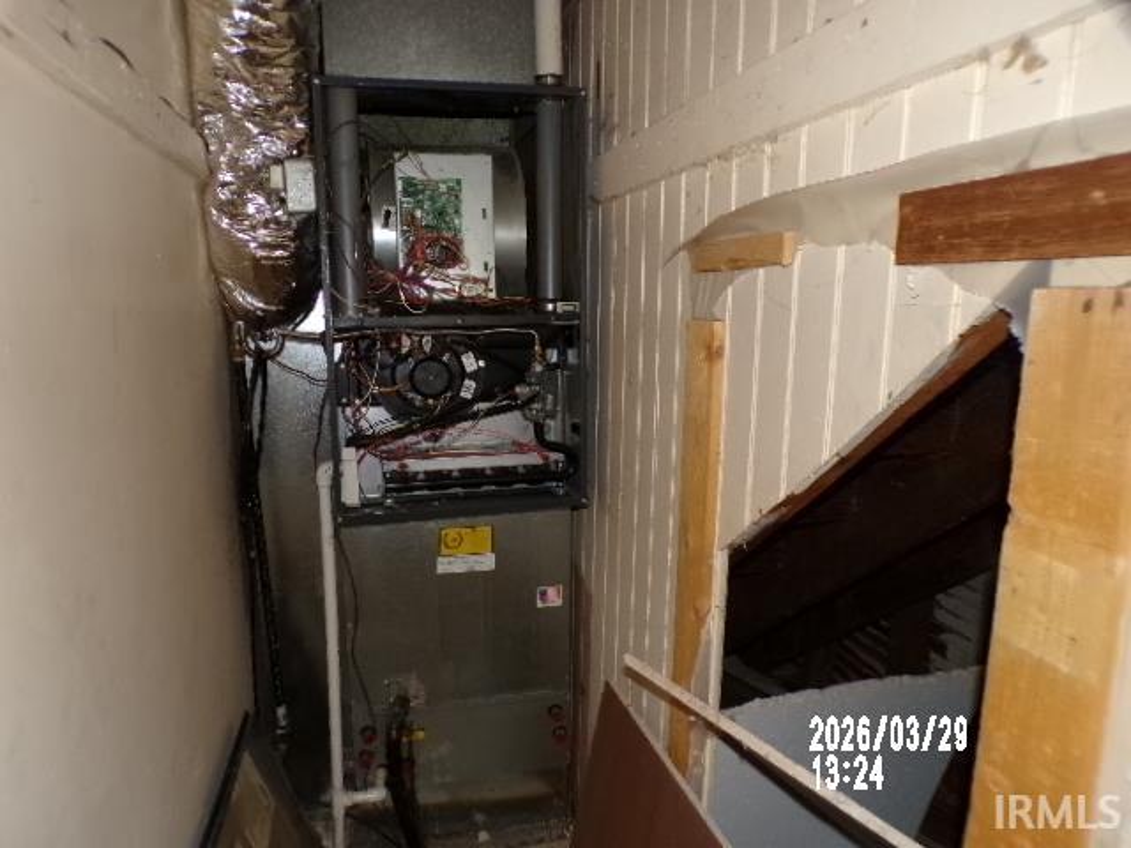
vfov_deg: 56.8
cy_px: 424
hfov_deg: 71.6
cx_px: 566
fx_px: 784
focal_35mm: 24
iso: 200
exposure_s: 1/17
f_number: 3
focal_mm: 4.3
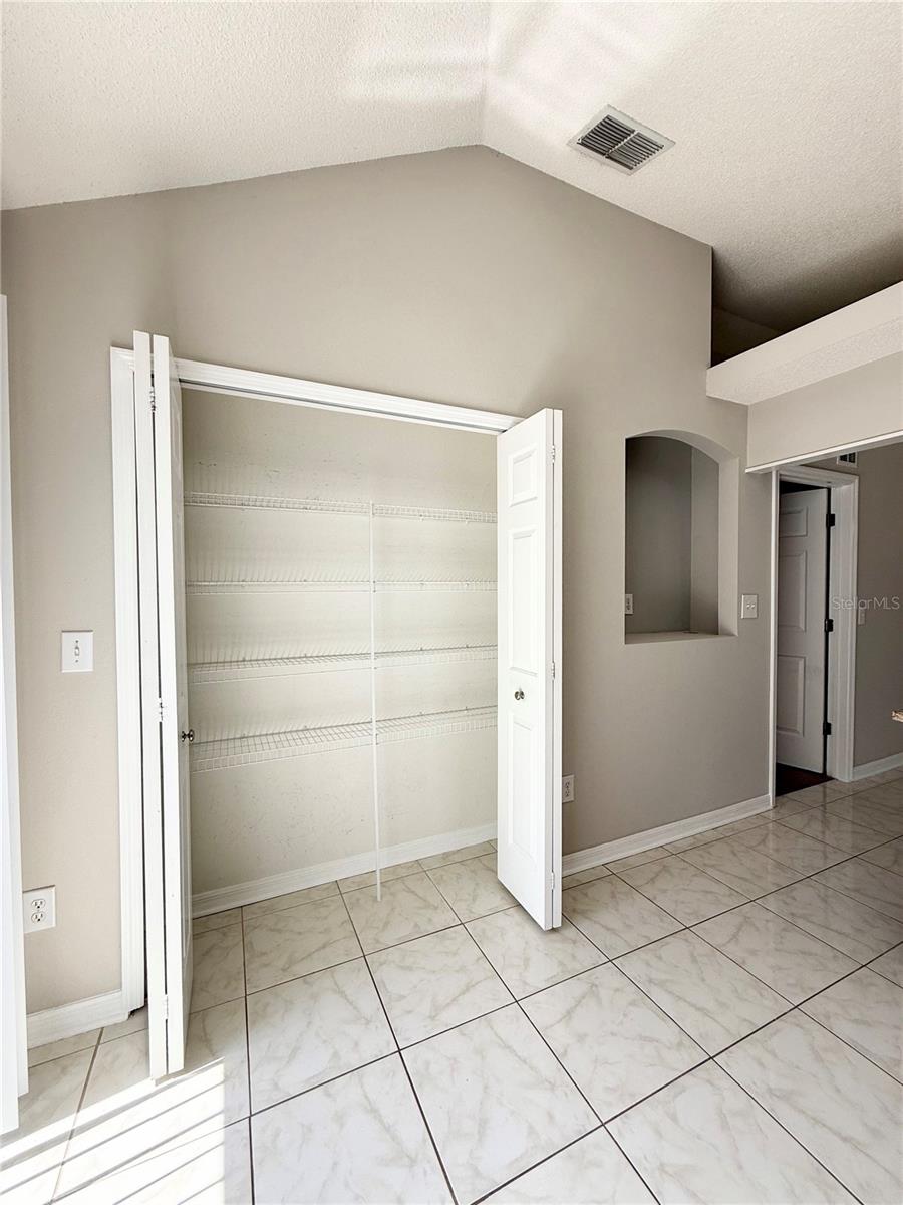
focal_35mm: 14
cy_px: 602
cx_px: 452
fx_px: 487
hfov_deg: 85.7
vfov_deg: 102.1
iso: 50
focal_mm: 2.22
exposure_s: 1/294
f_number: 2.2
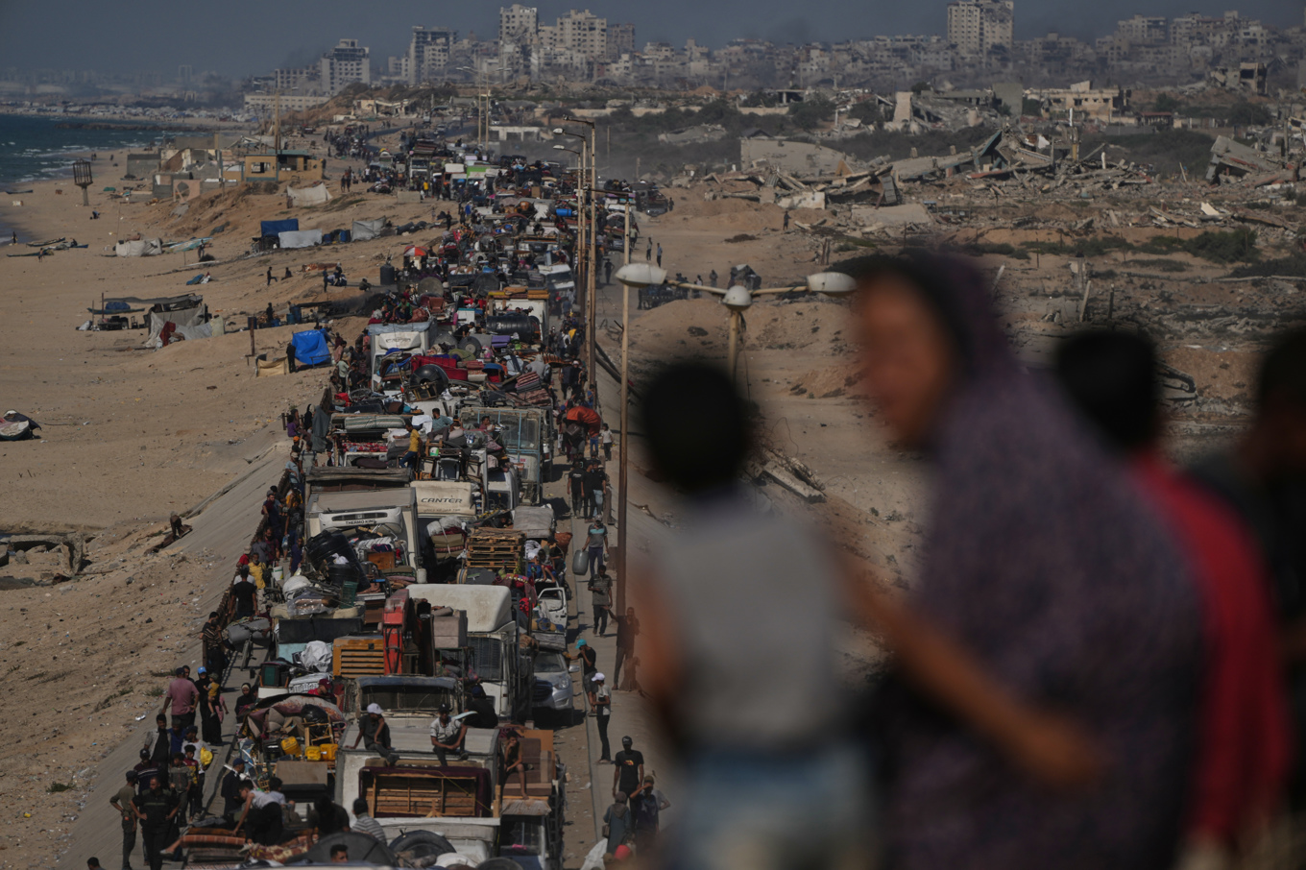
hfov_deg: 5.5
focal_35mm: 373
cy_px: 435
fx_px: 13527
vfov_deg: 3.7
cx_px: 653
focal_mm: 373
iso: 100
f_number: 5.6
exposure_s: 1/3200
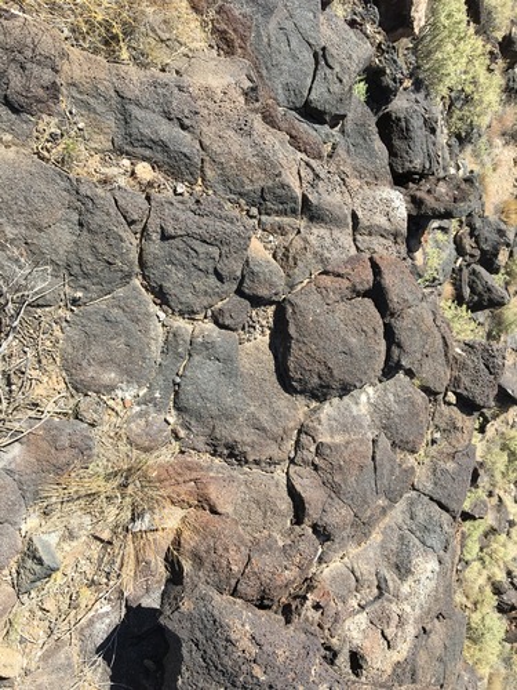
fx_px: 577
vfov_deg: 61.7
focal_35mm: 29
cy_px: 345
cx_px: 258
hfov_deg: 48.2
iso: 25
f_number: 2.2
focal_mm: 4.15
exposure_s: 1/927
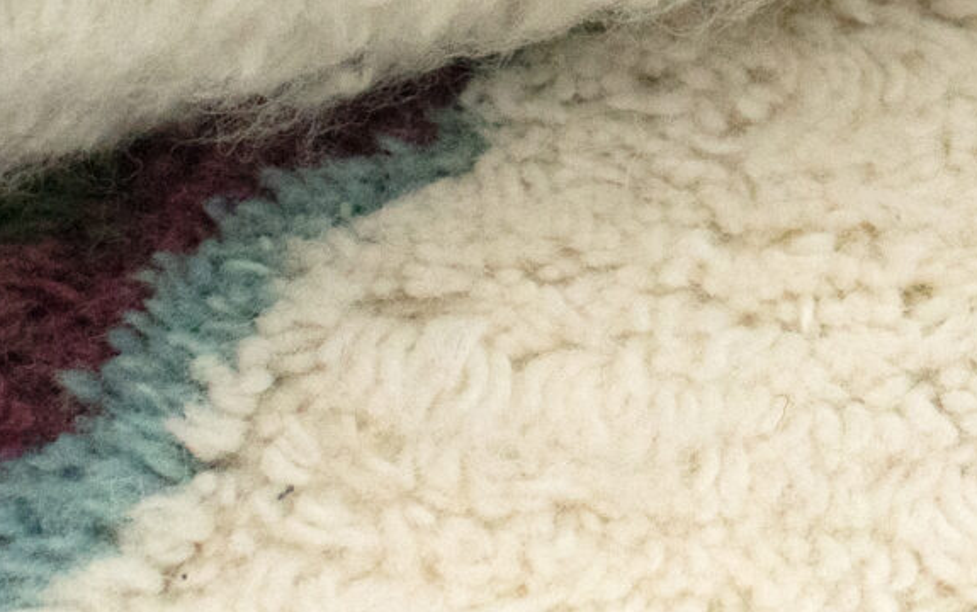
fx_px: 5255
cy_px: -562
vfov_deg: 6.5
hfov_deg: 10.3
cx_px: 1368
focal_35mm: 197
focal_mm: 29
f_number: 4.2
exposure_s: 1/250
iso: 800
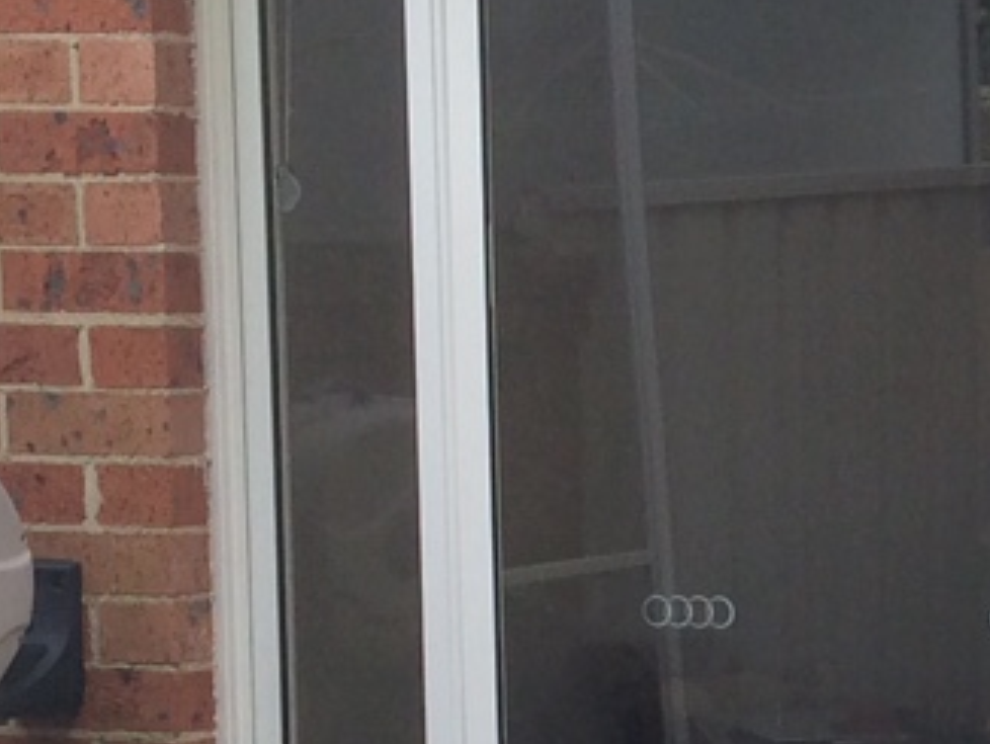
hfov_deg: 12.1
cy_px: 683
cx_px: 1971
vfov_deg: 10.2
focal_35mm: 145
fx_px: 4150
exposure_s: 1/120
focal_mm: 4.15
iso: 40
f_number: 2.2
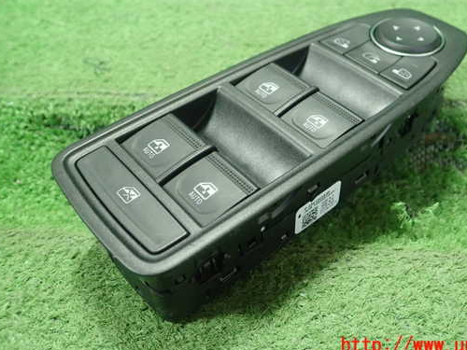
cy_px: 147
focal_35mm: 36
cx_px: 272
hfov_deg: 51.1
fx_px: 486
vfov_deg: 39.6
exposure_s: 1/125
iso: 640
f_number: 2.3
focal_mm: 5.5
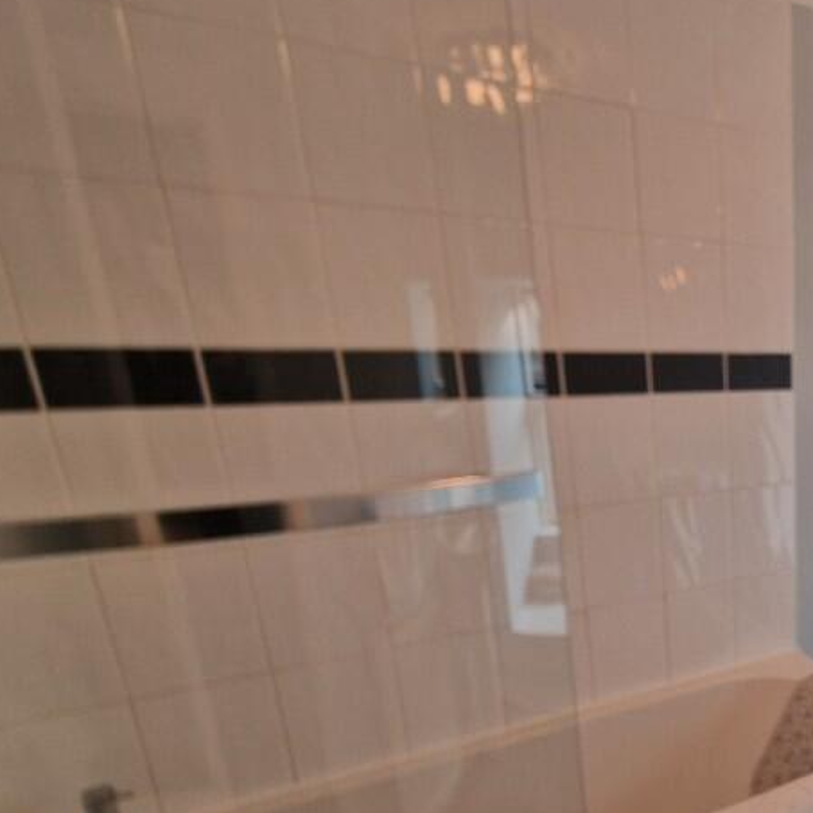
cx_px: 878
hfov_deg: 46.4
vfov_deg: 58.8
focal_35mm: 26
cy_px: 576
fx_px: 691
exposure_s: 1/50
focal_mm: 2.2
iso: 64
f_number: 2.2
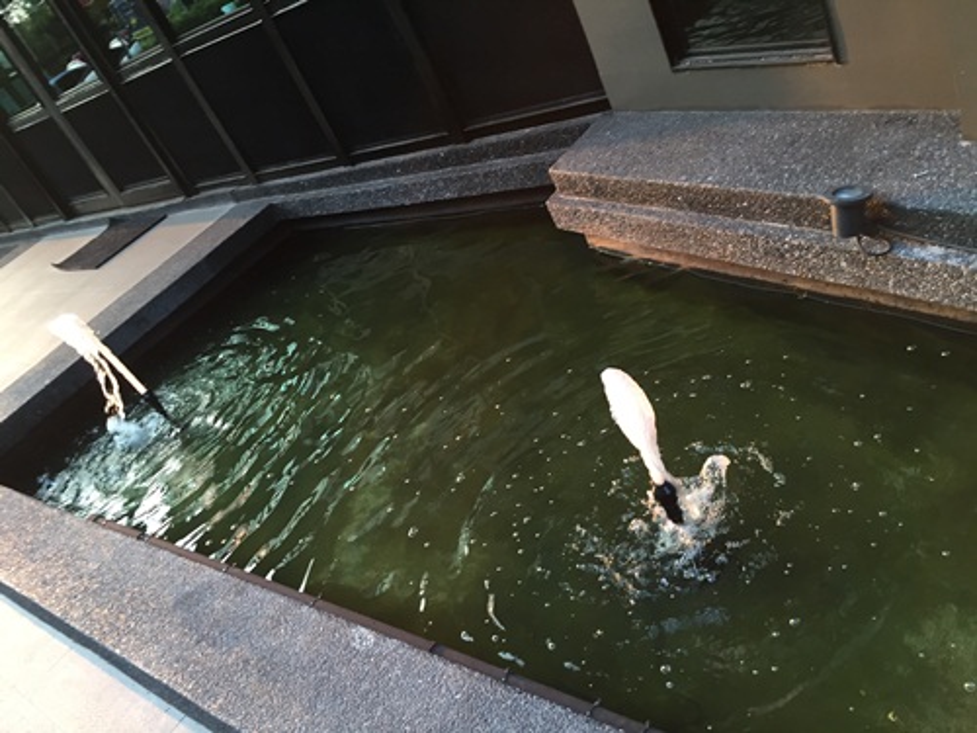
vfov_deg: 48.2
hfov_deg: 61.7
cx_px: 488
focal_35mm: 29
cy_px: 366
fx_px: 818
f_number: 2.2
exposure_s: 1/40
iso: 32
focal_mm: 4.15
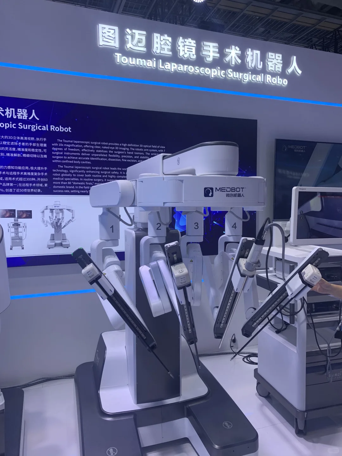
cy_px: 228
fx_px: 343
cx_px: 171
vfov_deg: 67.3
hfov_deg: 53.1
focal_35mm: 26
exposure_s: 1/208
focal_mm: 4.25
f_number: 1.8
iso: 25
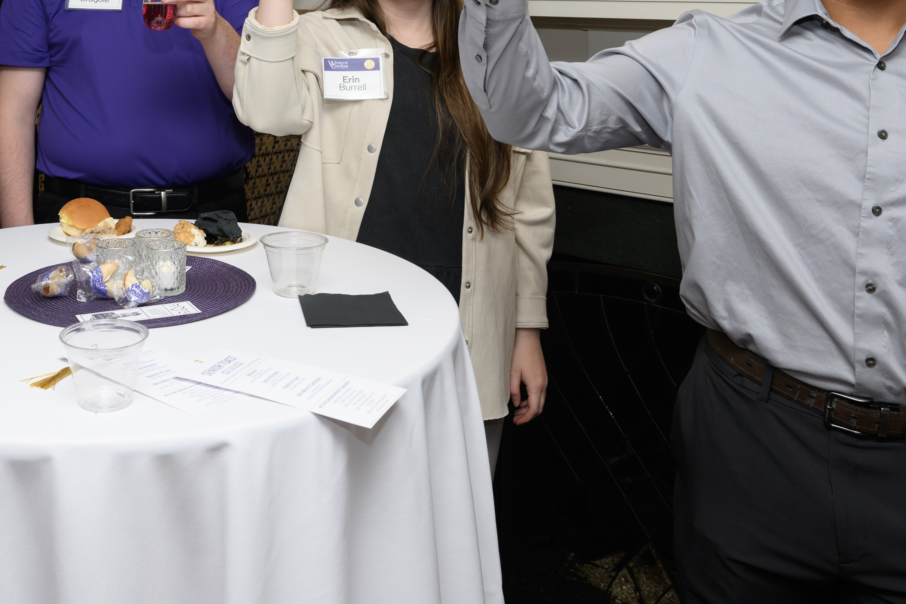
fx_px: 1132
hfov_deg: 42.2
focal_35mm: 45
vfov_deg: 28.5
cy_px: 44
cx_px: 218
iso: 1000
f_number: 5.6
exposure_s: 1/200
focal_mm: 24
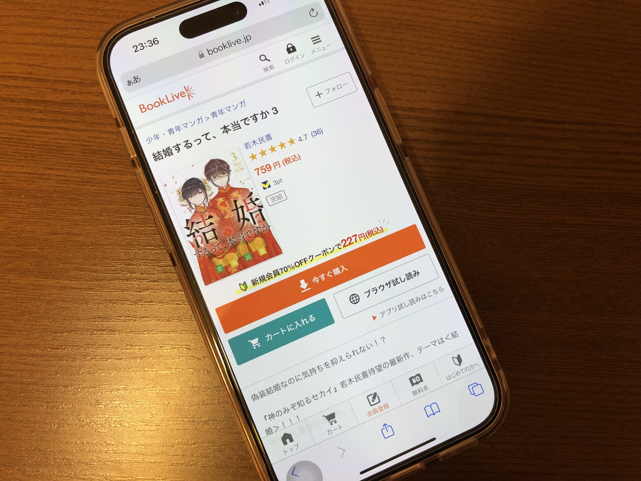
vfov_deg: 49.7
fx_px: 518
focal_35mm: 28
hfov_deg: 63.4
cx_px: 320
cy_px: 240
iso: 40
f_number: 1.8
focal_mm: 3.99
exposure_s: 1/17
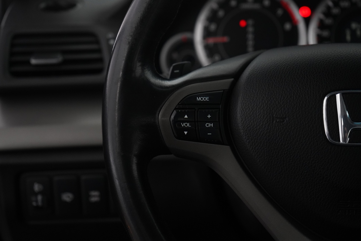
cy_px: 120
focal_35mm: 63
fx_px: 632
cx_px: 180
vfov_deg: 21.6
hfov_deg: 31.9
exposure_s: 1/60
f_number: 5.6
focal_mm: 63
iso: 4000
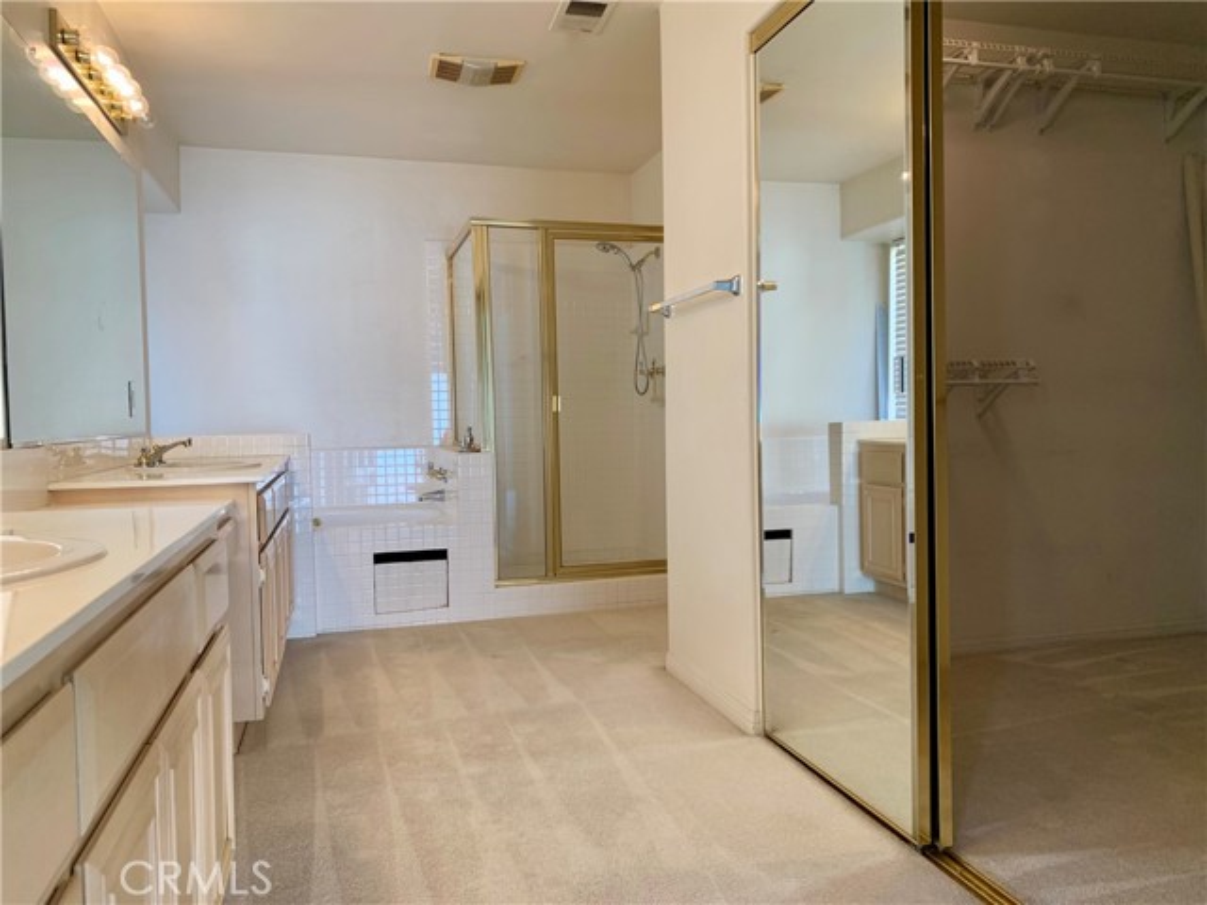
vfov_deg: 53.1
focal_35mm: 26
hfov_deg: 67.3
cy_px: 452
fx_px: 907
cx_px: 604
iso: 64
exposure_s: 1/60
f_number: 1.8
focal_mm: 4.25
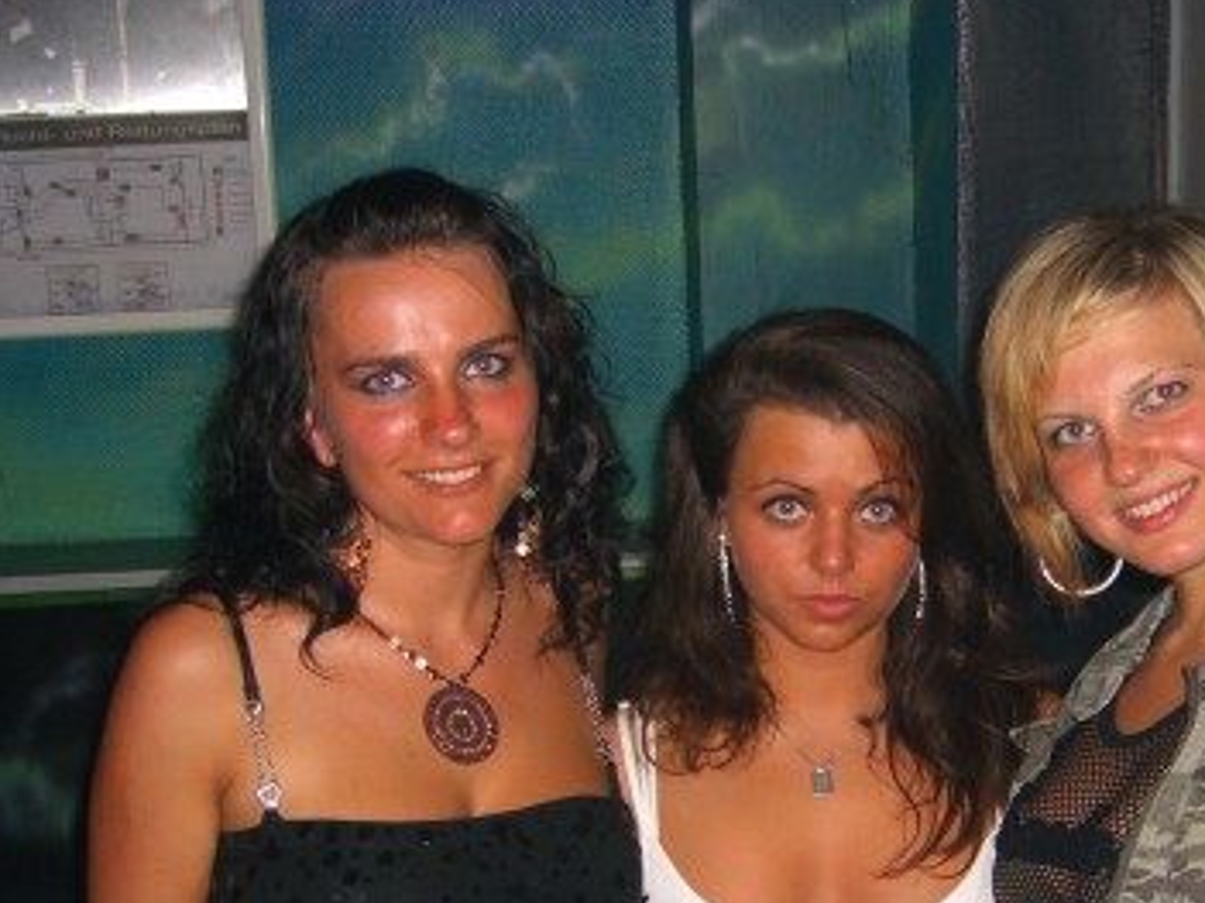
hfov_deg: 29.5
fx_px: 2262
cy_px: 748
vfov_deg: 22.2
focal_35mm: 65
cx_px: 855
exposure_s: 1/60
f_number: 2.8
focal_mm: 7.9
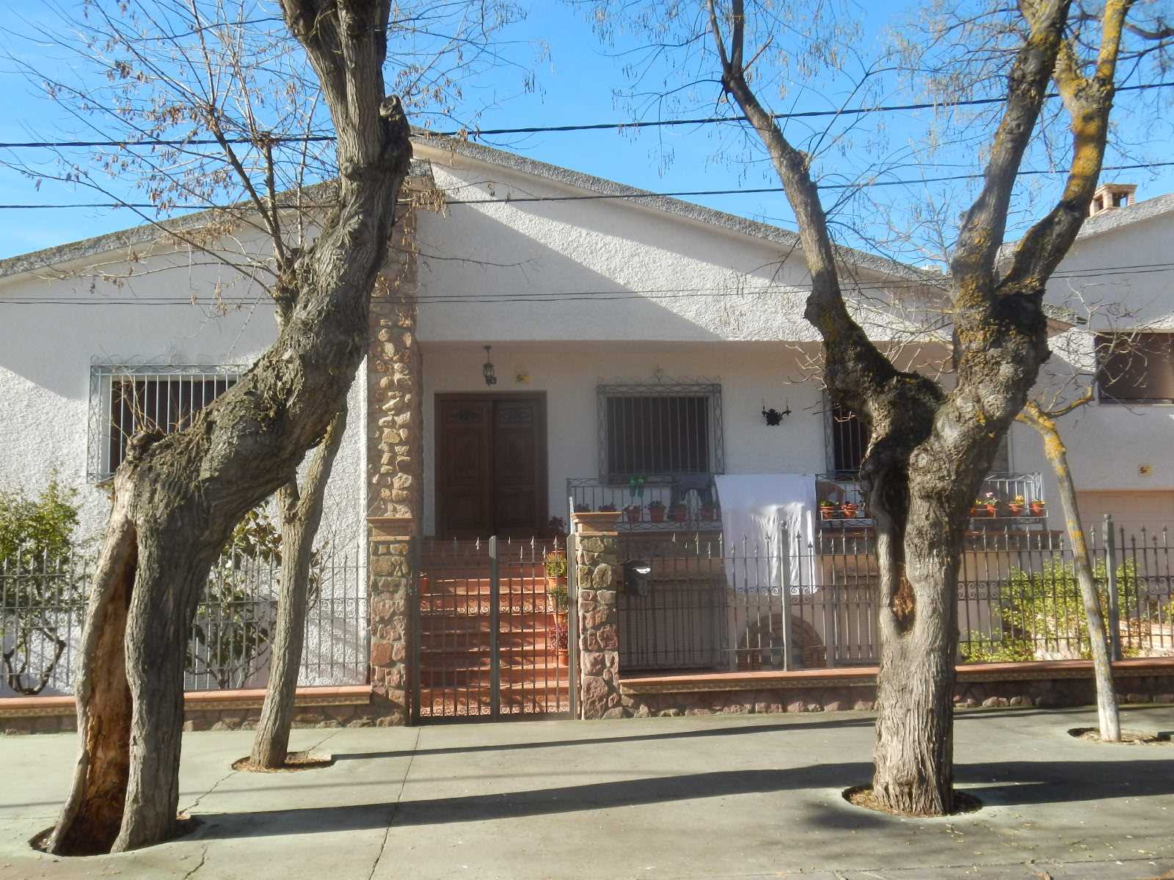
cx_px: 587
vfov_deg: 48.2
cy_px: 440
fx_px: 984
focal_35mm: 29
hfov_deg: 61.7
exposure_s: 1/500
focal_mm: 5.2
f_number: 3.3
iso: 125
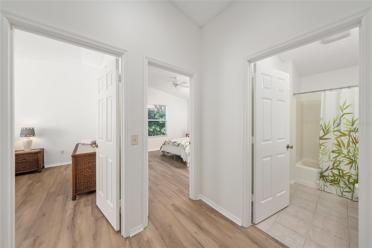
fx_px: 124
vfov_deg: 90.0
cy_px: 124
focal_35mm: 12
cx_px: 186
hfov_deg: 112.6
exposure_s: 1/8
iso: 100
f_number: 6.3
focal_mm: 12
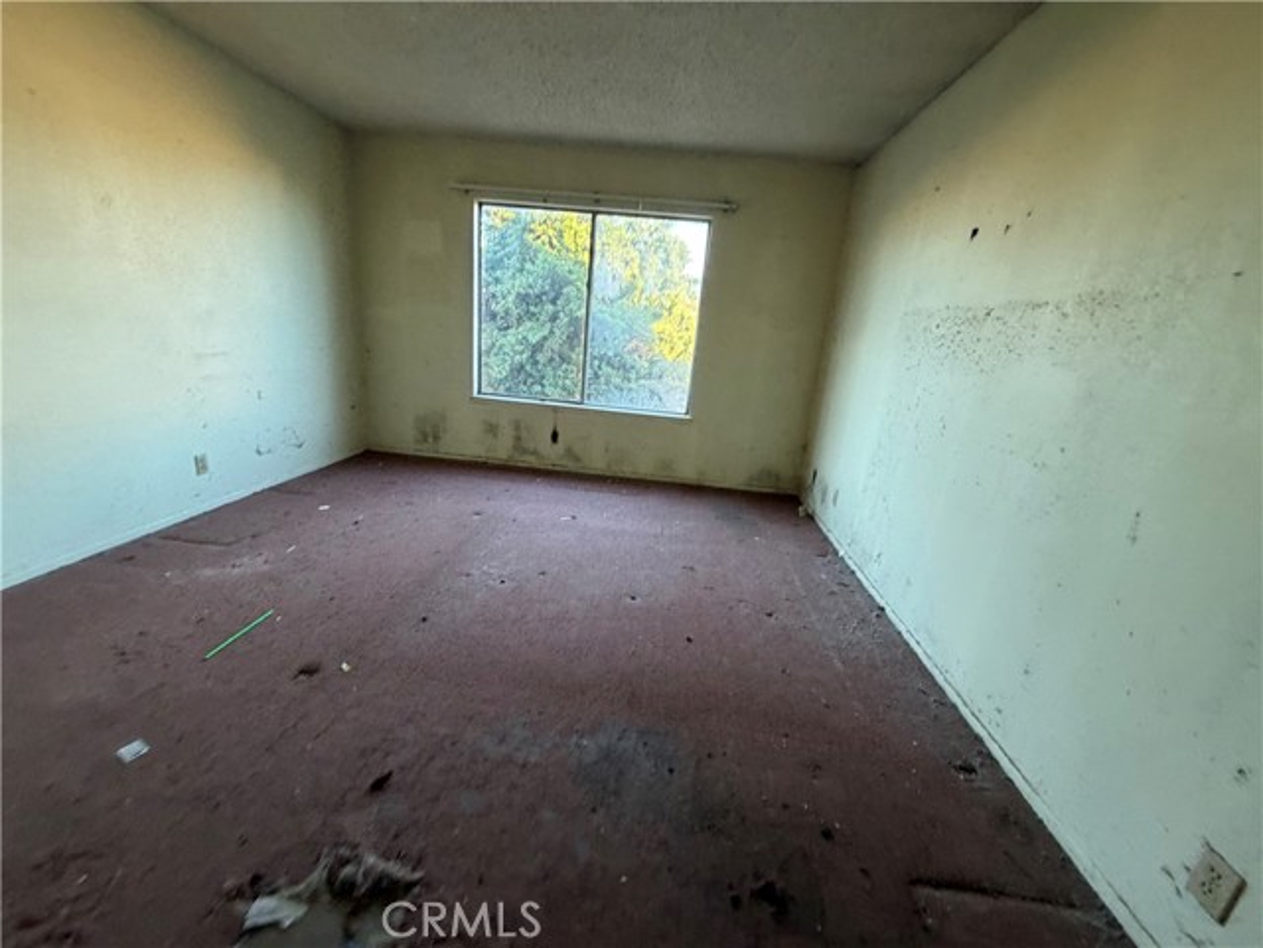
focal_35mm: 14
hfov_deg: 102.1
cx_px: 632
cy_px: 474
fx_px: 511
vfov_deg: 85.7
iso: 320
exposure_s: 1/89
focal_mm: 2.22
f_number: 2.2
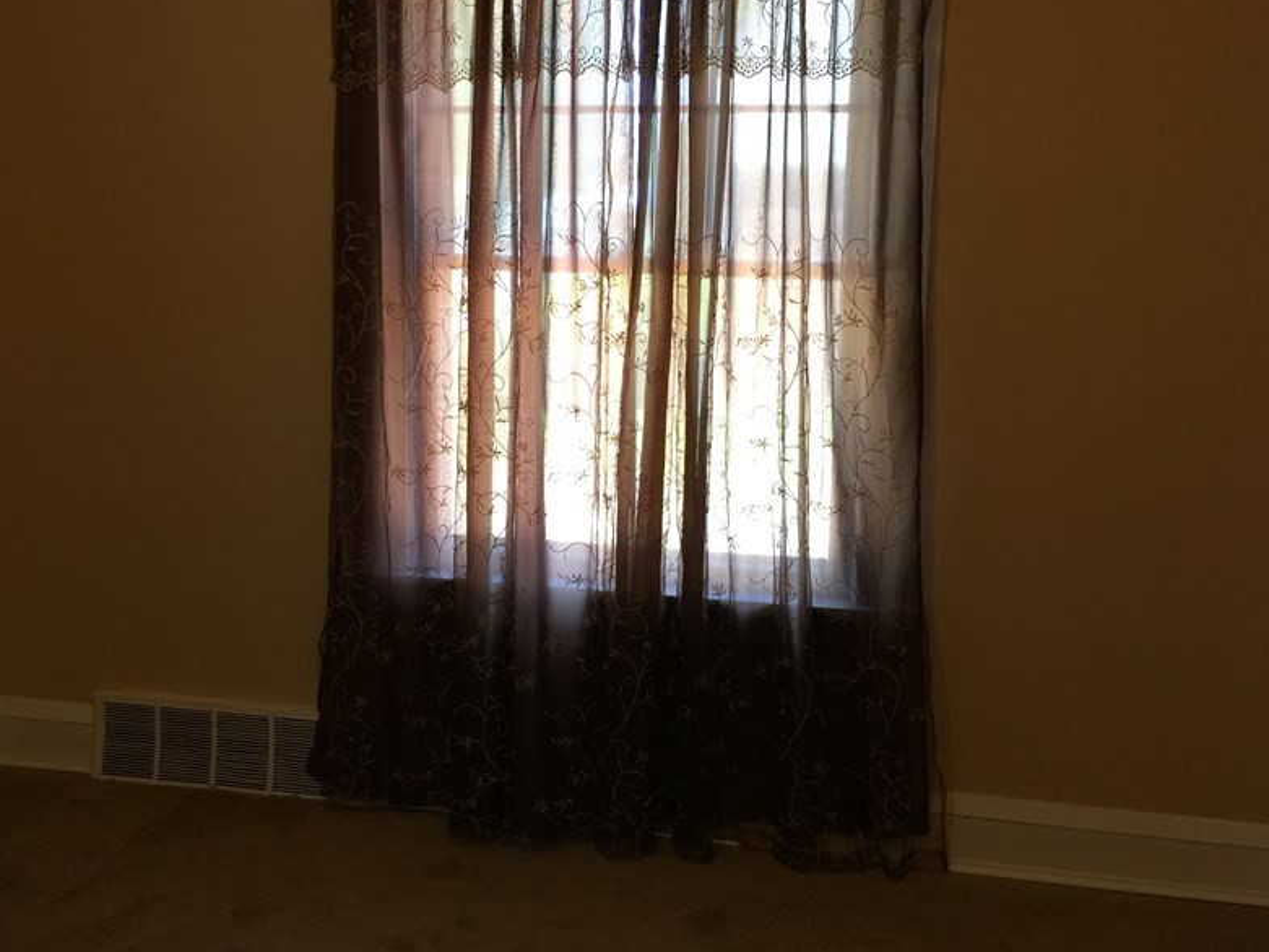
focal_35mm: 38
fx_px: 1393
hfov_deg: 48.9
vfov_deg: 37.7
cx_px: 557
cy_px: 435
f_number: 2.2
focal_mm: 4.15
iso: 32
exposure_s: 1/15
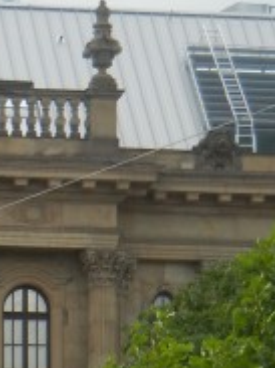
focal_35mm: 324
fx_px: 3436
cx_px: -94
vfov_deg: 6.0
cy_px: 591
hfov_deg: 4.6
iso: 160
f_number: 4.3
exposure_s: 1/270
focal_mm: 13.9
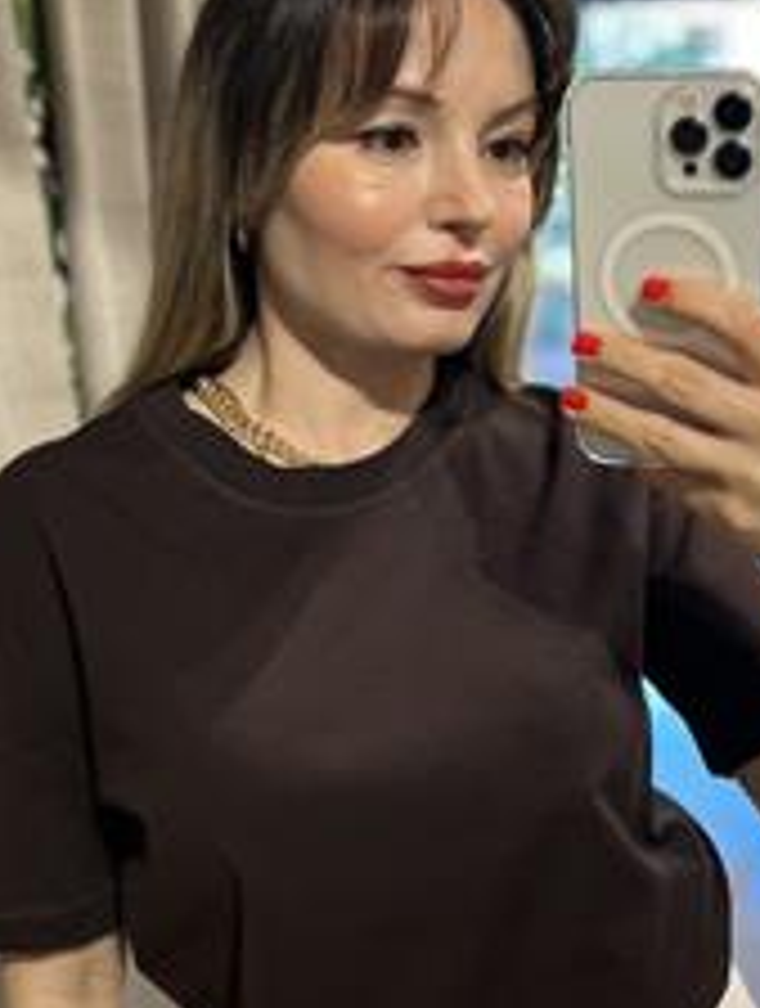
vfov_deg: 35.4
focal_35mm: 54
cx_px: 459
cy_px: 594
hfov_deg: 27.1
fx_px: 1575
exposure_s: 1/100
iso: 40
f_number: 1.5
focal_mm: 5.7
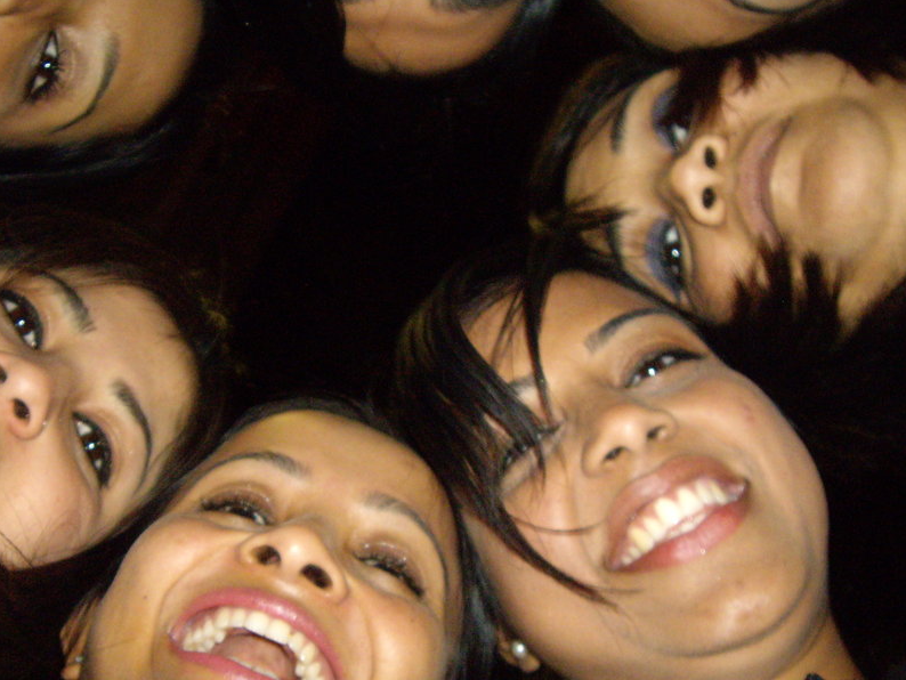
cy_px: 406
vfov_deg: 29.6
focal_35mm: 49
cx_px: 379
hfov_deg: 38.8
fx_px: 1283
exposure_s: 1/40
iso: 400
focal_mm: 6.2
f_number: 2.7
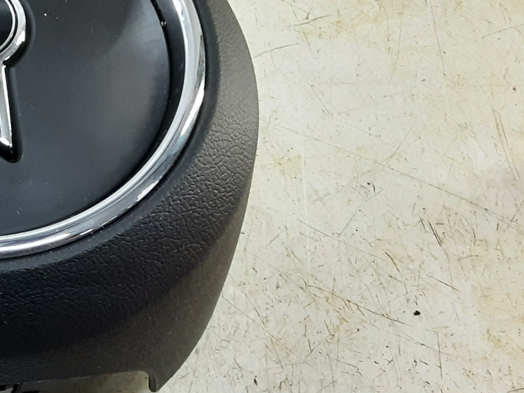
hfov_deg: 26.7
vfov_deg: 22.4
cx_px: -91
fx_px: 984
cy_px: 289
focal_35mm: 65
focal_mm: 2.91
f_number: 1.9
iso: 125
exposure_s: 1/50
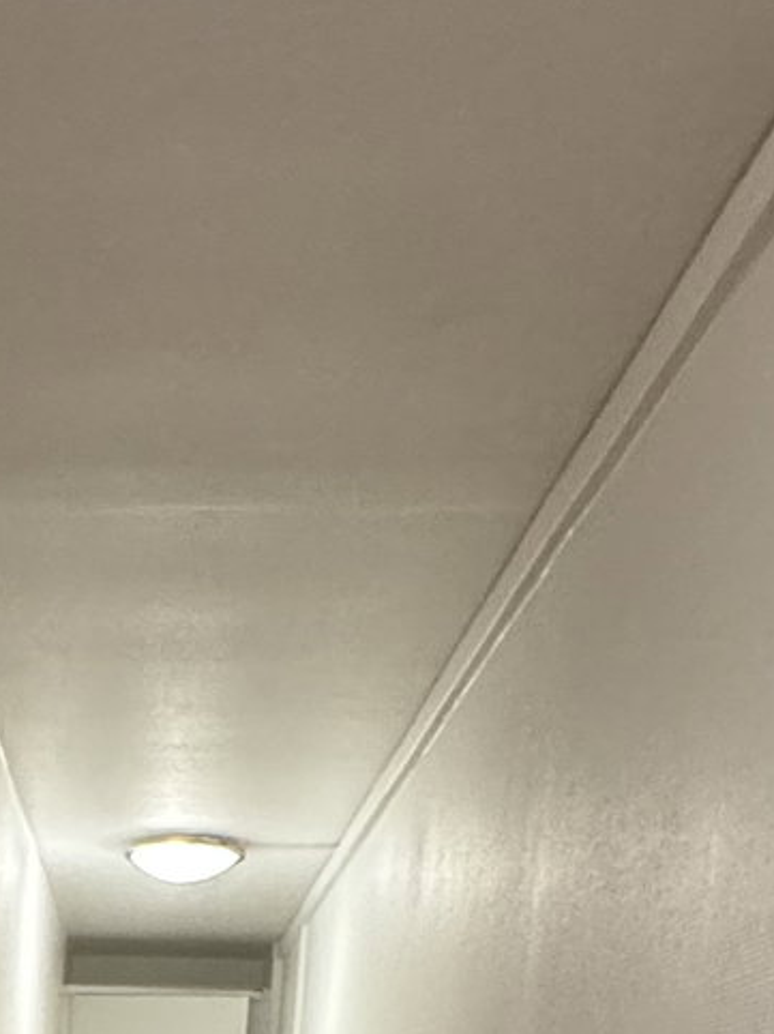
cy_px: 1456
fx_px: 1850
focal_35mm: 62
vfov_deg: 25.3
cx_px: -114
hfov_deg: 22.1
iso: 640
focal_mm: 2.22
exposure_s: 1/60
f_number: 2.2
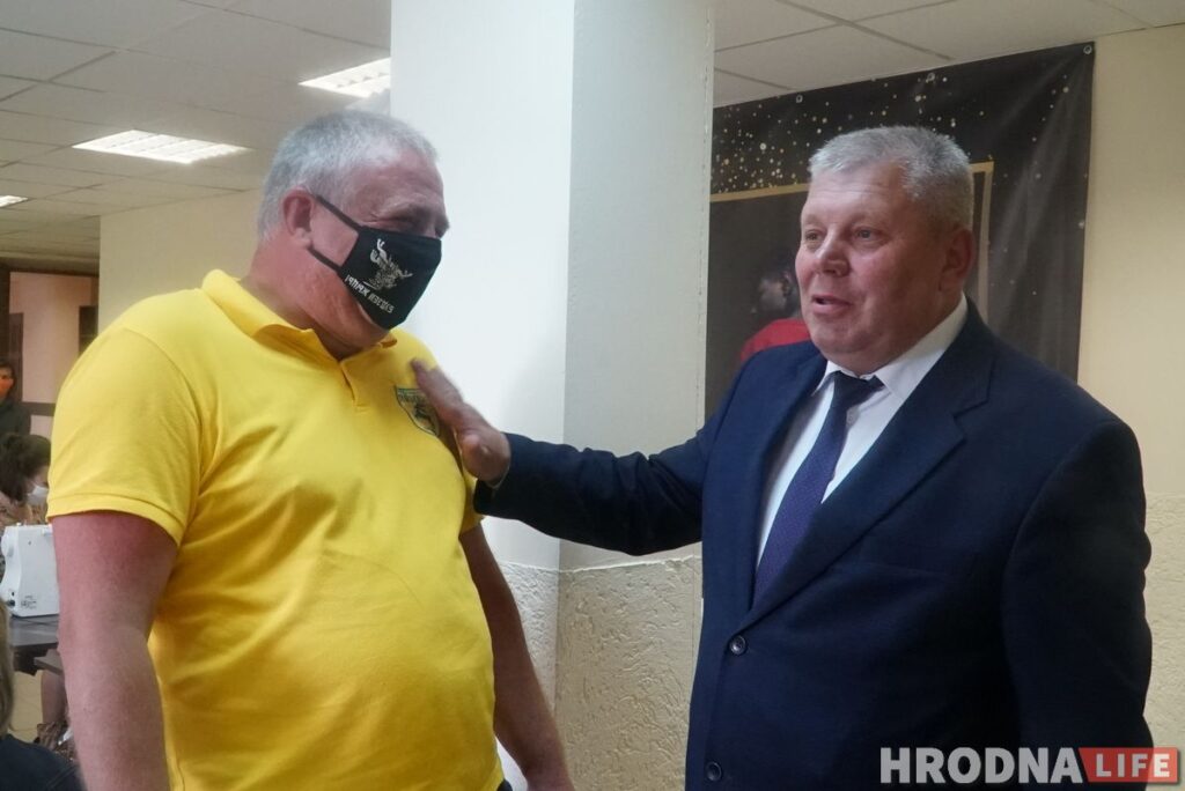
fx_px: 1120
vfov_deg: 38.9
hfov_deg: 55.8
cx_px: 592
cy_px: 396
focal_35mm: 34
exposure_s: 1/100
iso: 6400
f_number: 13
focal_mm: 23
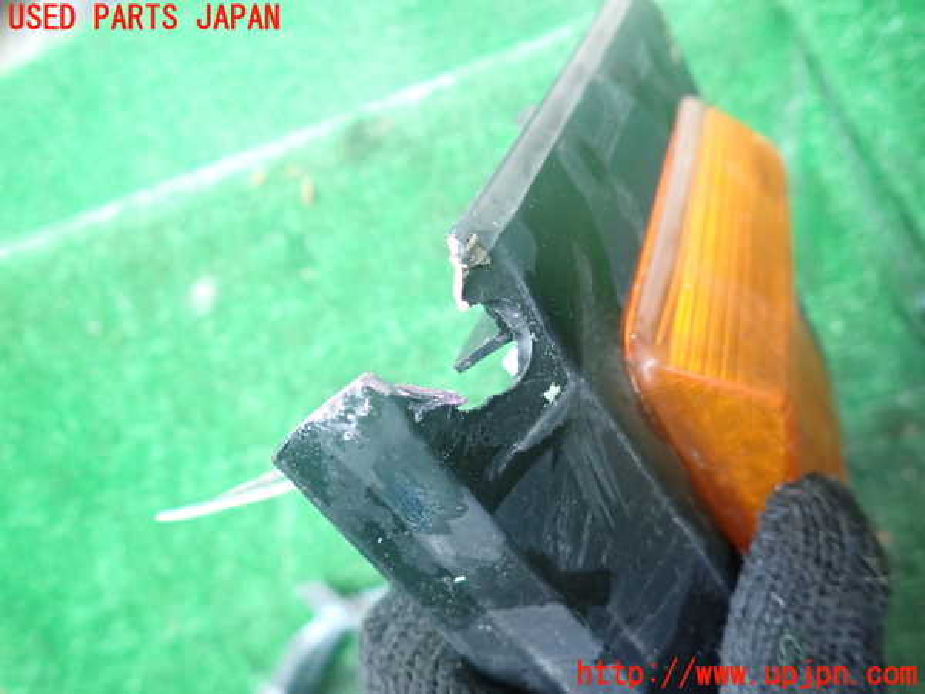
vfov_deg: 54.9
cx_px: 462
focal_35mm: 25
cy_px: 347
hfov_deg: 69.4
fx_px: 668
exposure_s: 1/30
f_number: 2
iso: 400
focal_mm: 4.5
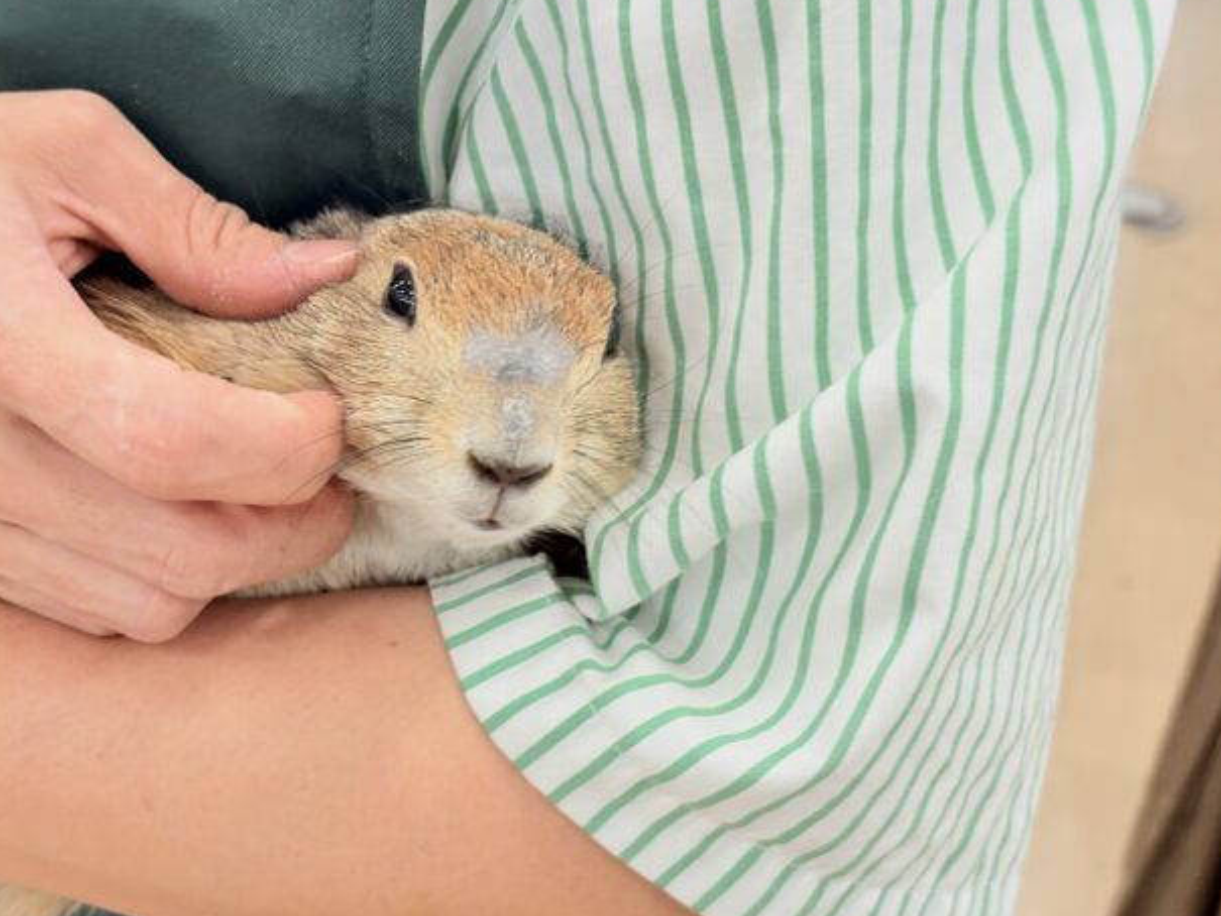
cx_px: 605
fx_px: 1940
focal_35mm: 55
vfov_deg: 26.6
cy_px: 470
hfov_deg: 34.9
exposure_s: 1/50
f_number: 1.6
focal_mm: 5.96
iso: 64
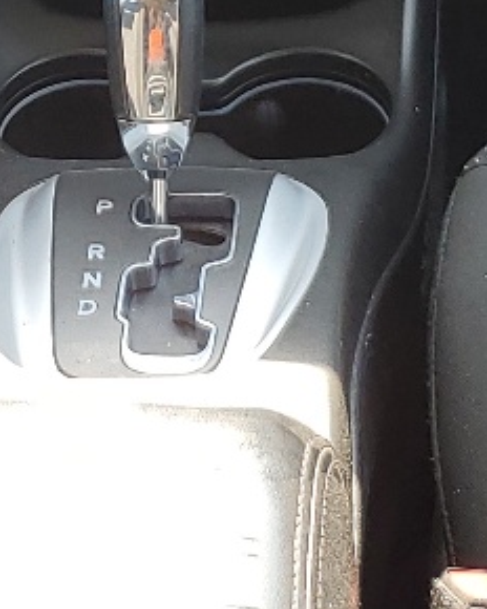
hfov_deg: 11.0
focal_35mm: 140
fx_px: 2522
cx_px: 63
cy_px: 78
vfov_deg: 13.7
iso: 50
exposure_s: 1/192
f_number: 1.5
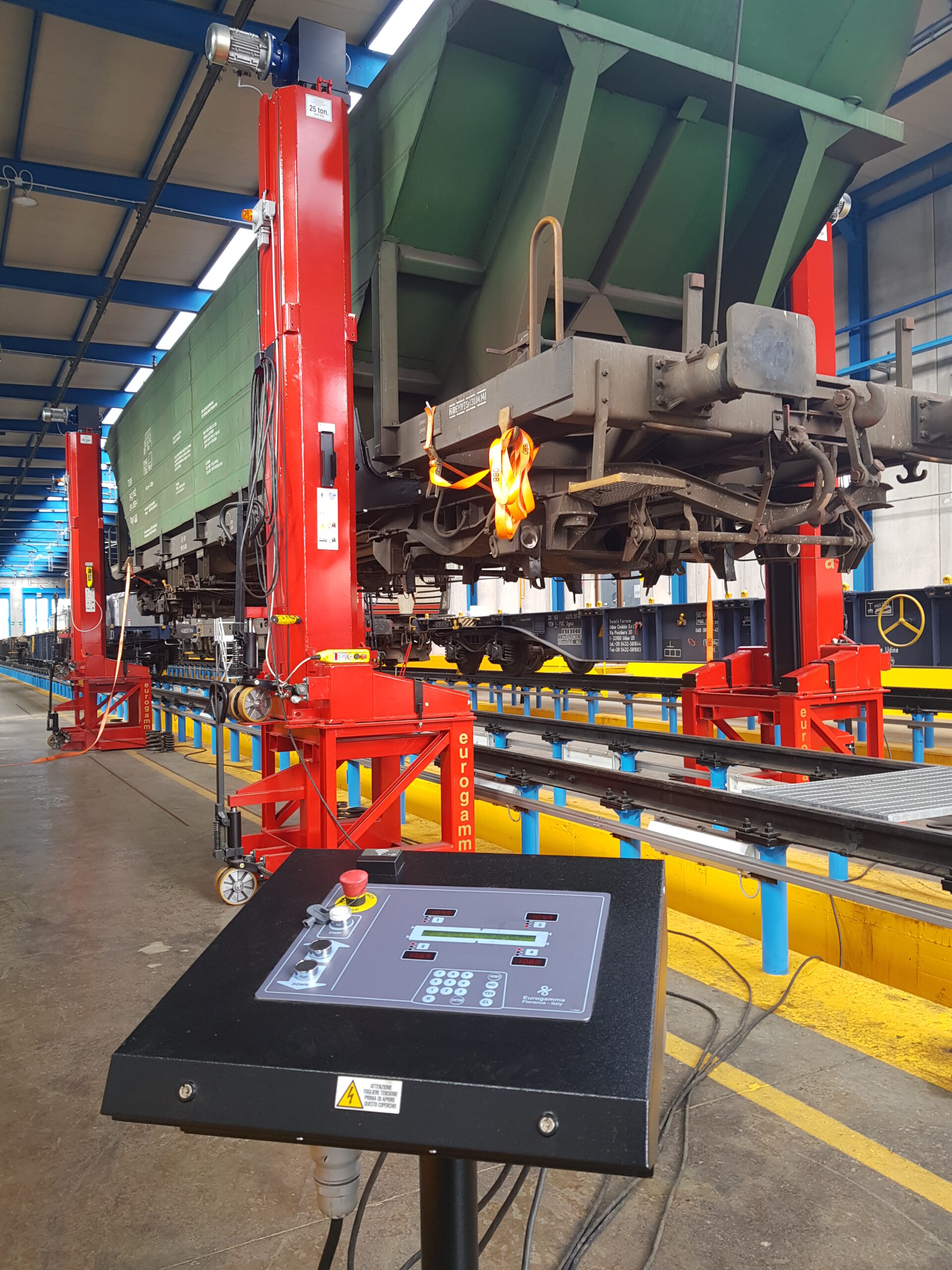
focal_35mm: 26
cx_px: 476
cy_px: 635
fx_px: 953
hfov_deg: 53.1
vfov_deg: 67.3
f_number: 1.7
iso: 64
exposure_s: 1/50
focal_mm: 4.2
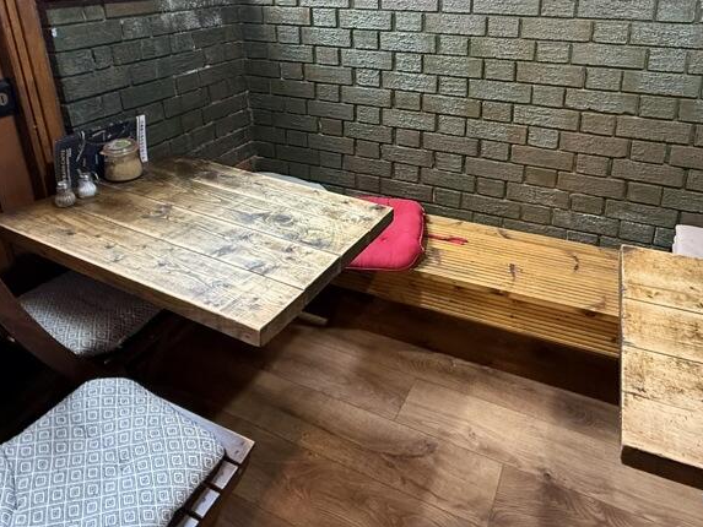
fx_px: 508
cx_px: 409
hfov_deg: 68.9
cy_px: 116
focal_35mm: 25
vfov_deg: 51.9
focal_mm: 2.22
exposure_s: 1/50
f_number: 2.2
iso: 500
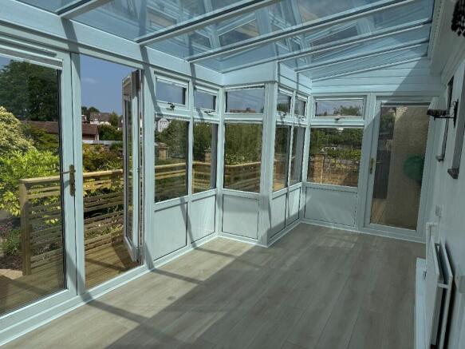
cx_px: 232
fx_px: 322
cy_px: 174
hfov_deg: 71.6
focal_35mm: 24
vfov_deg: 56.8
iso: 80
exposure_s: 1/7937
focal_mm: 6.76
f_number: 1.78
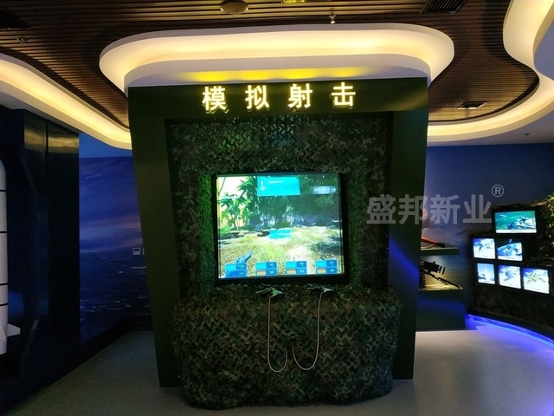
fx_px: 384
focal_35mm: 24
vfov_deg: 56.8
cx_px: 277
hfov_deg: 71.6
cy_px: 208
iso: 500
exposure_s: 1/20
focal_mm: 3.94
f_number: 1.9
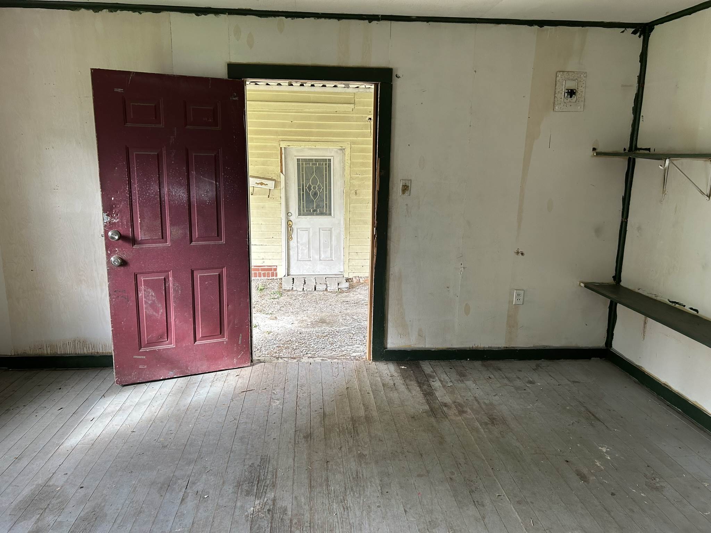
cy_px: 266
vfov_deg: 53.1
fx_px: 534
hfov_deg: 67.3
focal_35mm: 26
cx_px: 356
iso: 80
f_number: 1.5
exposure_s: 1/121
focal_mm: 5.7
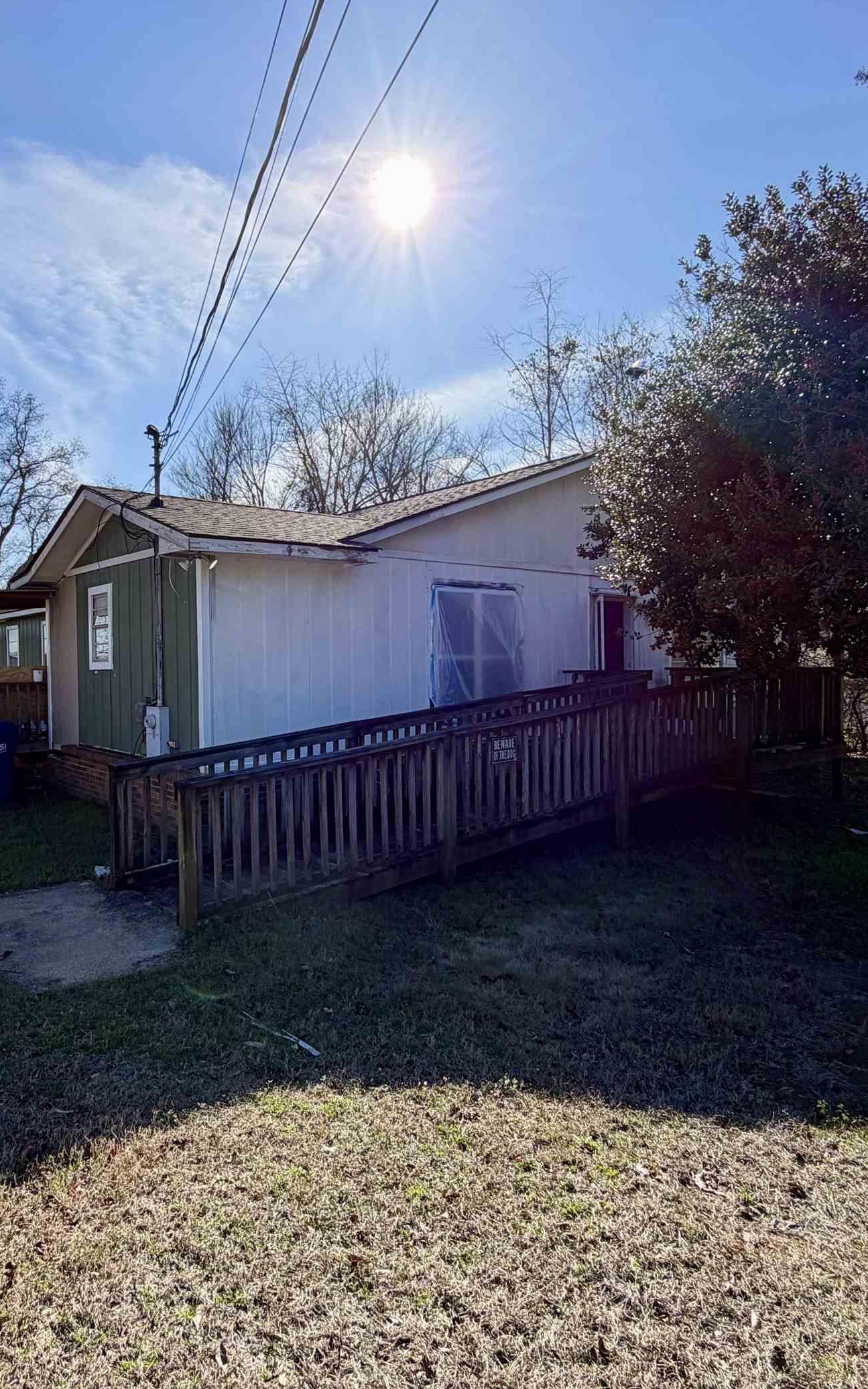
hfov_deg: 53.9
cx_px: 288
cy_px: 683
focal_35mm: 22
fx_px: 833
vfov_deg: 79.6
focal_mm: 2.22
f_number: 2.2
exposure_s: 1/770
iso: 20
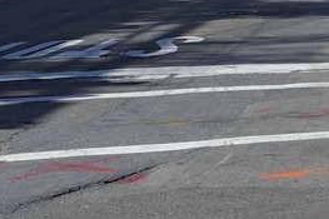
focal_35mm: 207
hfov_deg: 9.1
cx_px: 749
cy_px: -423
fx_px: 1890
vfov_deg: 6.1
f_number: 11
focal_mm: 34
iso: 200
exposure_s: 1/250
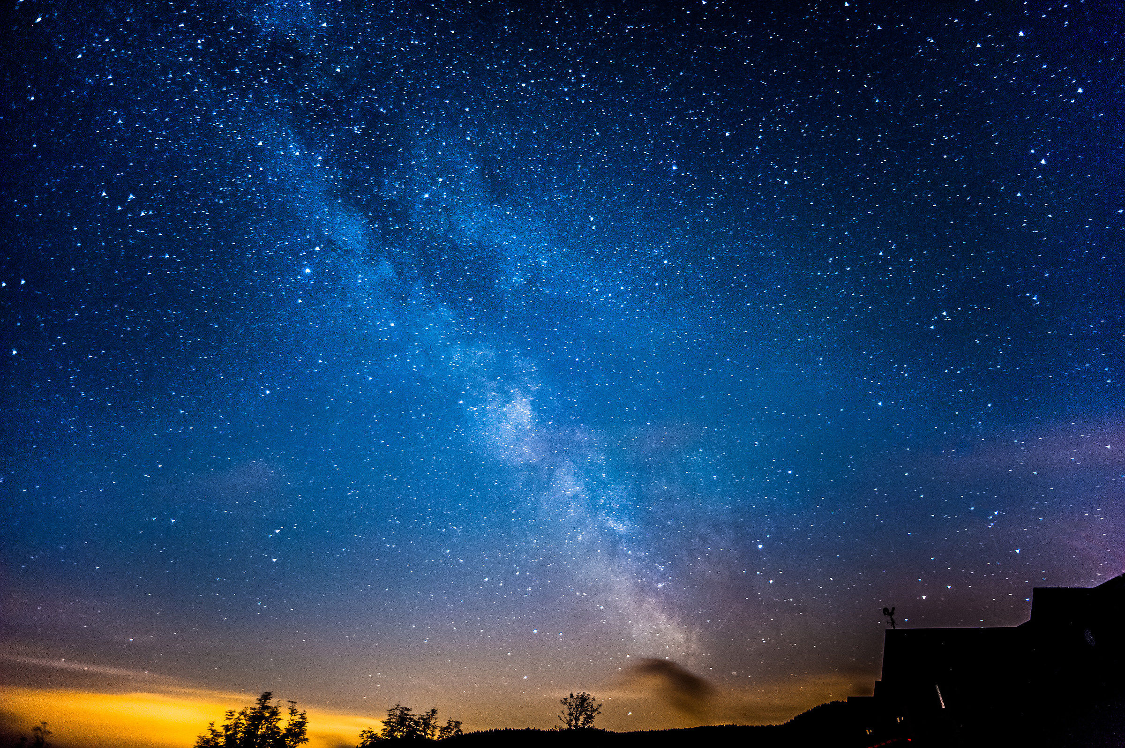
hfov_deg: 84.0
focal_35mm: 20
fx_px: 624
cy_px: 374
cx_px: 562
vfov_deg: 61.8
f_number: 3.5
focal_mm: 20
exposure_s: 30
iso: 5000
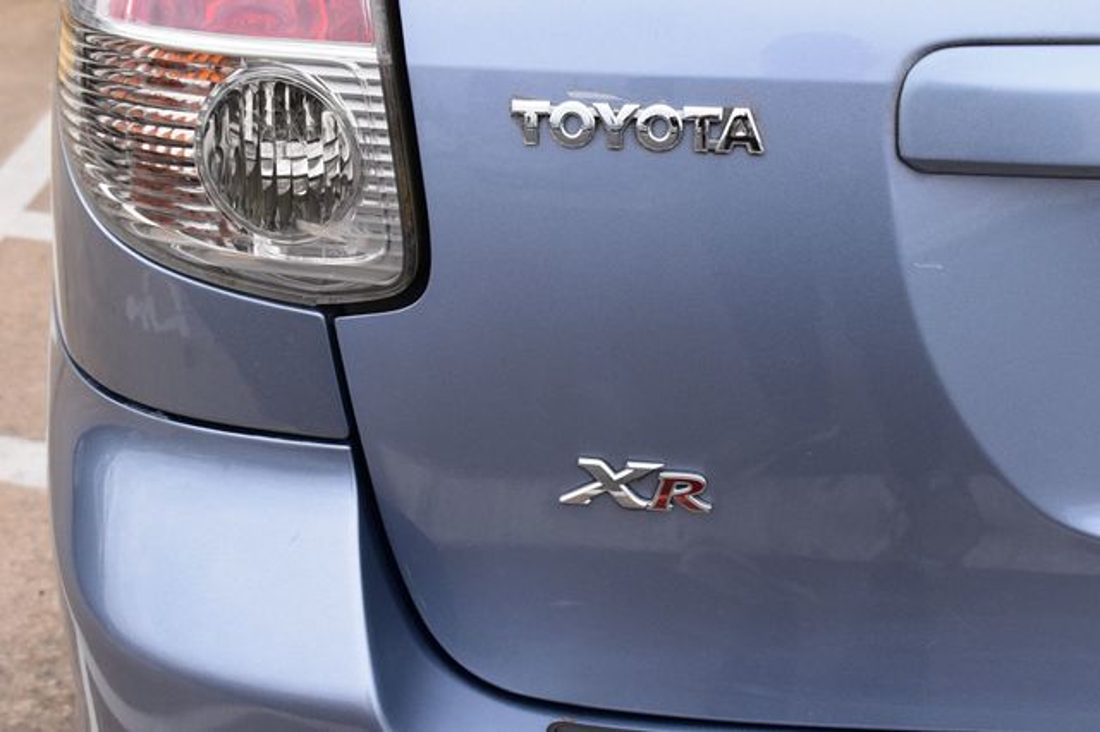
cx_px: 550
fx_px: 1741
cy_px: 366
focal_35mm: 57
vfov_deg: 23.8
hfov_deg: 35.1
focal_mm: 38
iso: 400
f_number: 10
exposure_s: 1/160
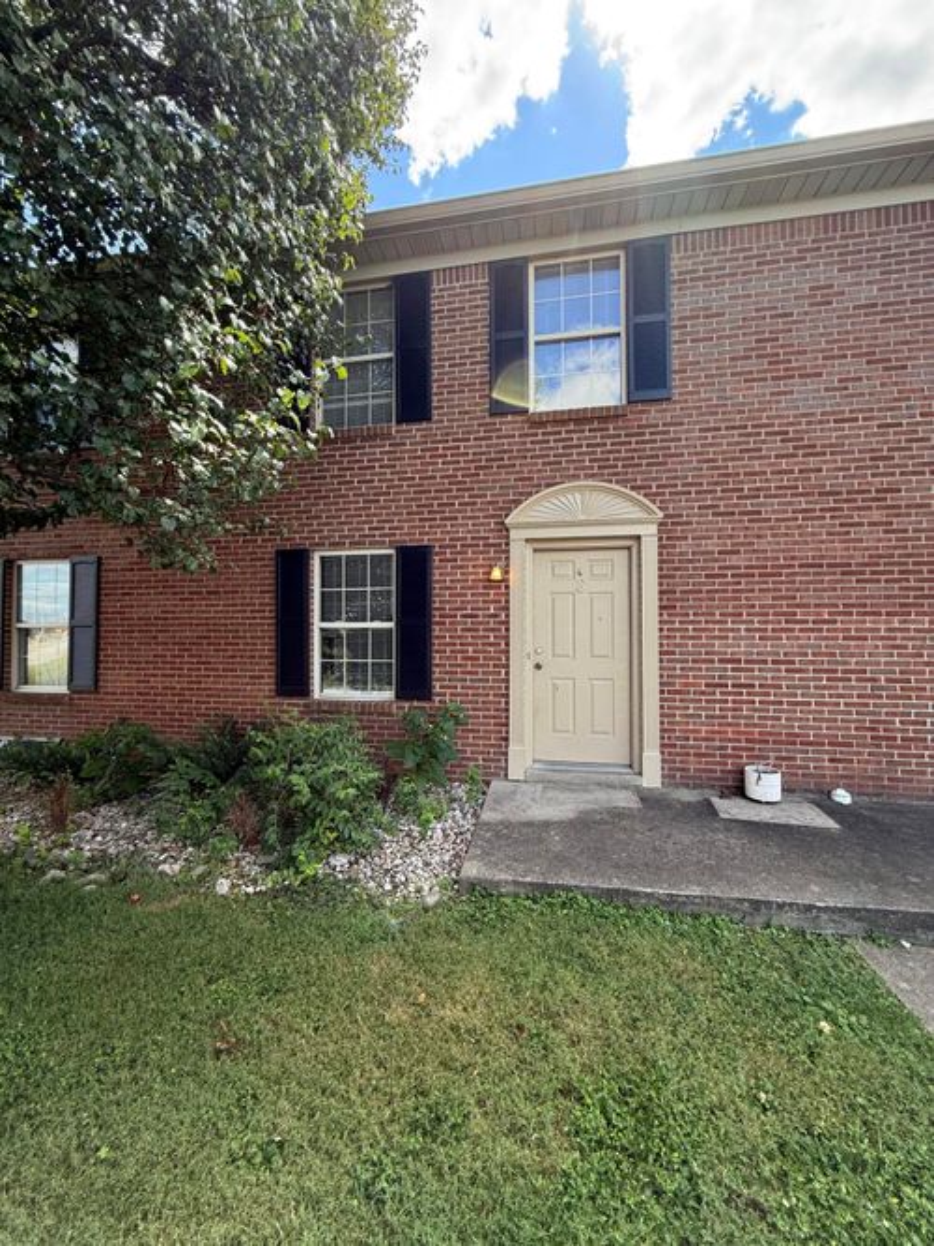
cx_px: 467
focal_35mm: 14
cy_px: 623
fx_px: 504
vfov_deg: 102.1
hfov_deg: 85.7
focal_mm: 2.22
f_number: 2.2
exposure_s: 1/241
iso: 50
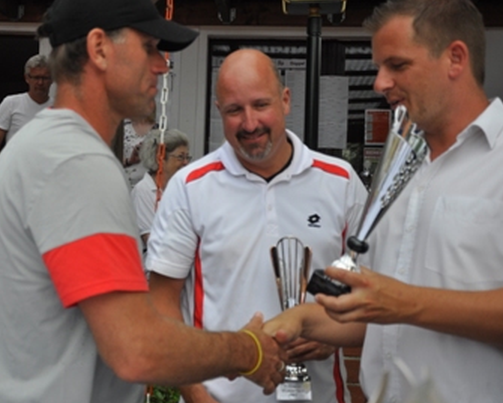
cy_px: 186
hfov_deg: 29.4
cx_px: 180
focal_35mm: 64
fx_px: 953
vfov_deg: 23.8
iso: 400
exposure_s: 1/1250
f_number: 4.5
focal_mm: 34
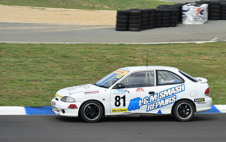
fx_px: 875
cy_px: 88
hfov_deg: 14.7
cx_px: 130
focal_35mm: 142
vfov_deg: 9.2
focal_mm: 80
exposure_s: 1/400
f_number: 11
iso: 400
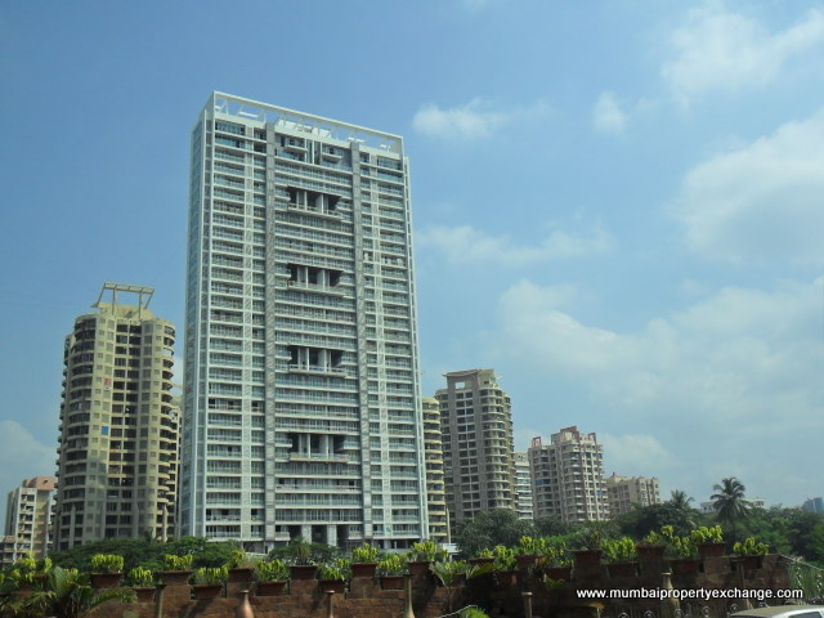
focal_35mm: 37
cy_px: 309
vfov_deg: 38.7
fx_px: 881
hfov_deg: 50.1
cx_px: 412
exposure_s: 1/250
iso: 100
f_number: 10.1
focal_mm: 6.6
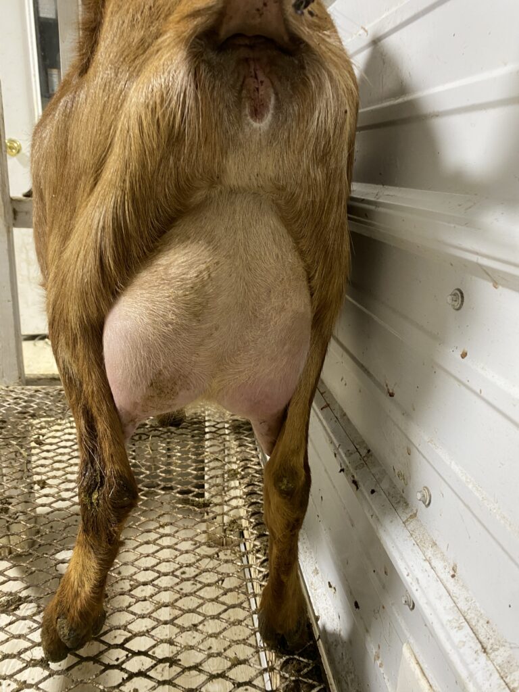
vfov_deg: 67.3
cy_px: 346
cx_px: 260
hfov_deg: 53.1
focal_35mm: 26
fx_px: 520
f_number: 1.8
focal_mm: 4.25
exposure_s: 1/60
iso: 160
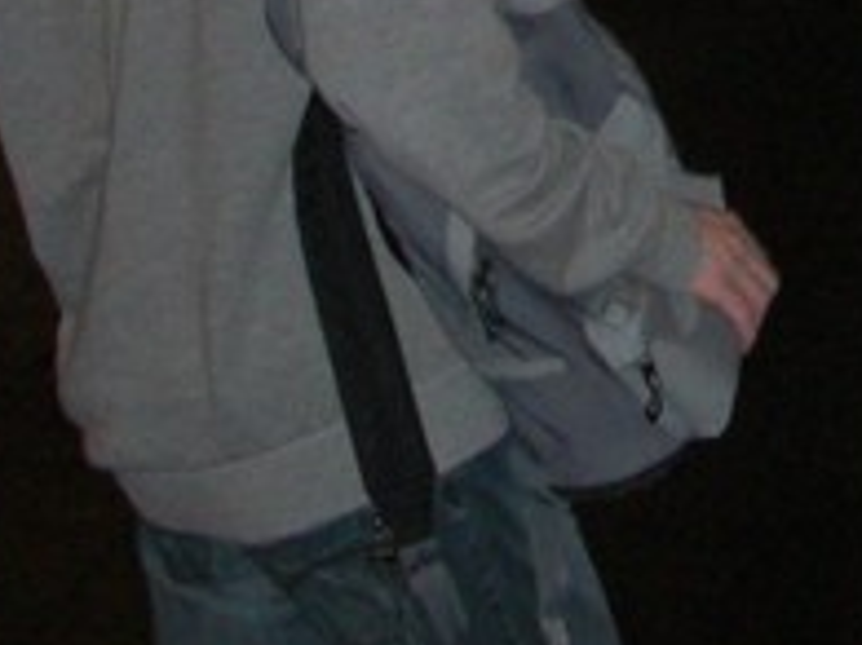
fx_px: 4704
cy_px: -941
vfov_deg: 7.3
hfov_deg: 10.4
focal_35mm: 189
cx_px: 924
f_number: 2.8
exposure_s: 1/60
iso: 200
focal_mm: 6.3
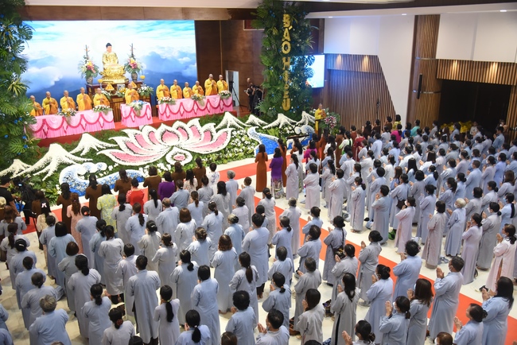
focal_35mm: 30
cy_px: 172
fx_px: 431
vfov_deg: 43.6
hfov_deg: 61.9
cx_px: 258
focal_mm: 30
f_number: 4
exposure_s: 1/80
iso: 1600
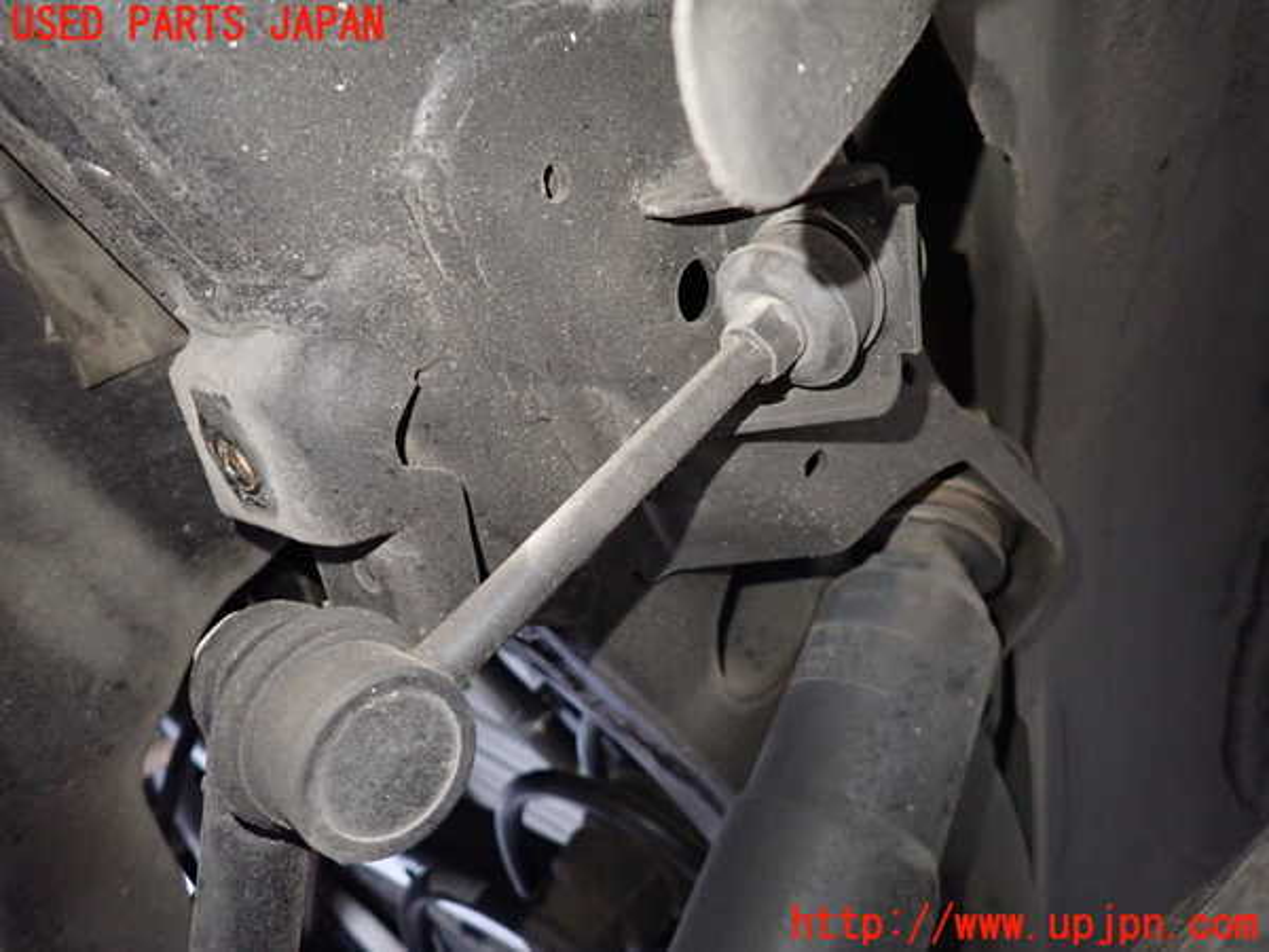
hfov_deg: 69.4
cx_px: 634
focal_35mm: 25
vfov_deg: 54.9
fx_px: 916
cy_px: 476
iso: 800
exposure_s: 1/25
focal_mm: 4.5
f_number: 2
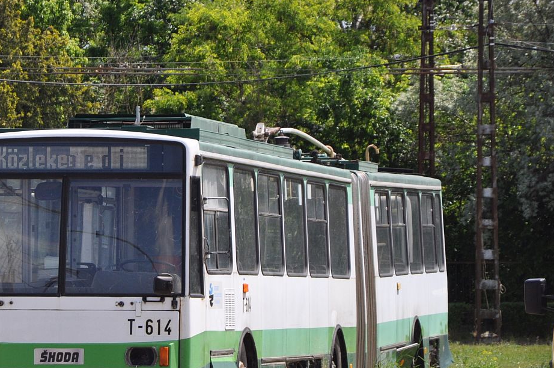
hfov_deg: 8.5
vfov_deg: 5.7
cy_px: 219
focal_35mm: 242
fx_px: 3715
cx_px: 164
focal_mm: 105
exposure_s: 1/1250
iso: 400
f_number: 5.6
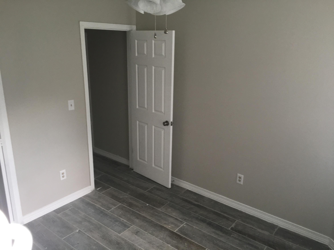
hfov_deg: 61.7
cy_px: 125
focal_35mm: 29
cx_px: 167
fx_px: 280
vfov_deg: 48.2
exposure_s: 1/30
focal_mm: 4.15
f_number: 2.2
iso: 80
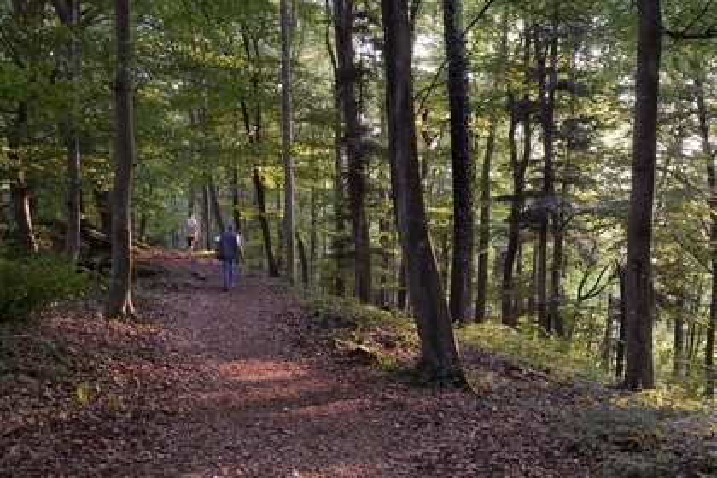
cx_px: 358
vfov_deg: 31.9
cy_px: 239
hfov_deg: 46.4
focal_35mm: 42
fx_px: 836
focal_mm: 42
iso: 800
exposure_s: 1/60
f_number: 4
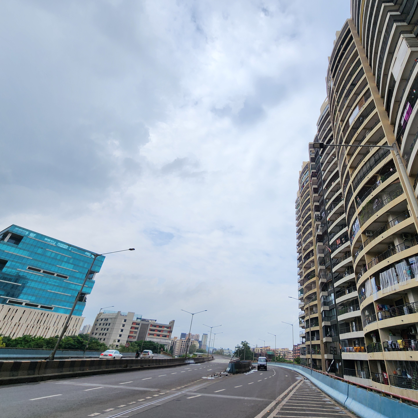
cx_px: 253
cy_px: 207
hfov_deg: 86.2
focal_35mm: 16
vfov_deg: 87.4
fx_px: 219
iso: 50
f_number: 2.2
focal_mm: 2.2
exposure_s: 1/2111
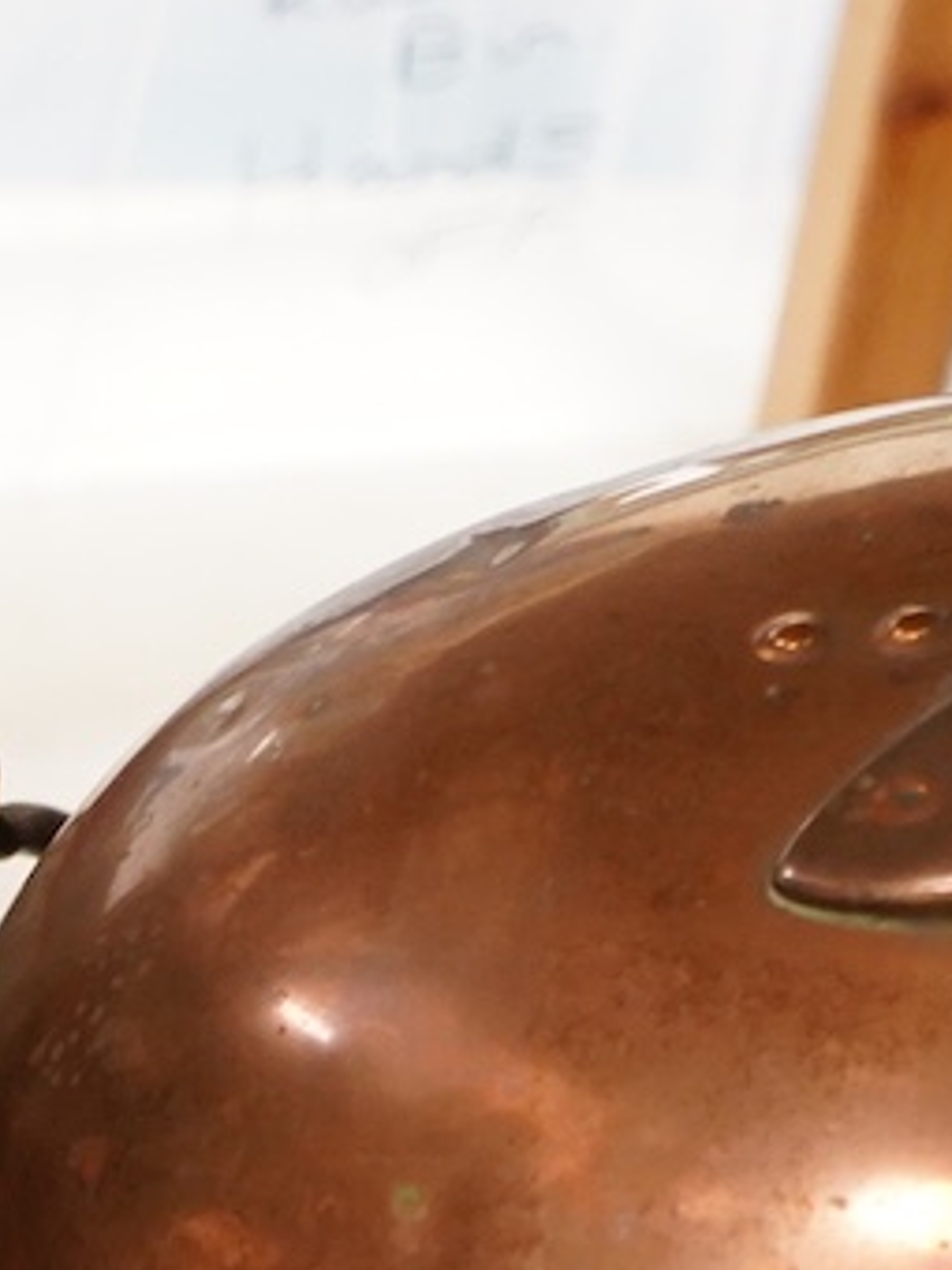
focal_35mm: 136
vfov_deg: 14.0
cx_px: -1249
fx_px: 4987
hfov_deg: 9.8
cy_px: 1552
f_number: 3.5
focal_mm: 28
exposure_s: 1/80
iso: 3200
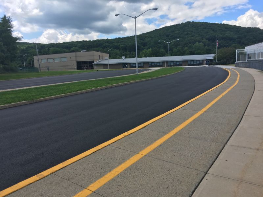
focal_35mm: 29
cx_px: 132
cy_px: 98
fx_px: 220
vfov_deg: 48.2
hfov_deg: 61.7
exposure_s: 1/950
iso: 25
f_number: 2.2
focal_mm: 4.15
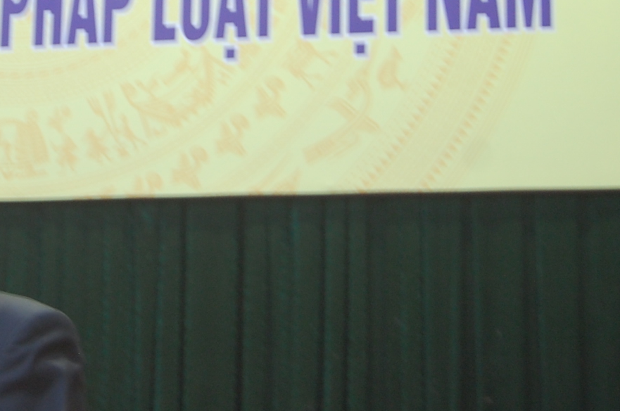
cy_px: 78
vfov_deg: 9.3
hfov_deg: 13.9
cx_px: -7
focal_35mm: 146
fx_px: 2510
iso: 400
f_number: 4.8
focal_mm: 38
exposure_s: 1/8
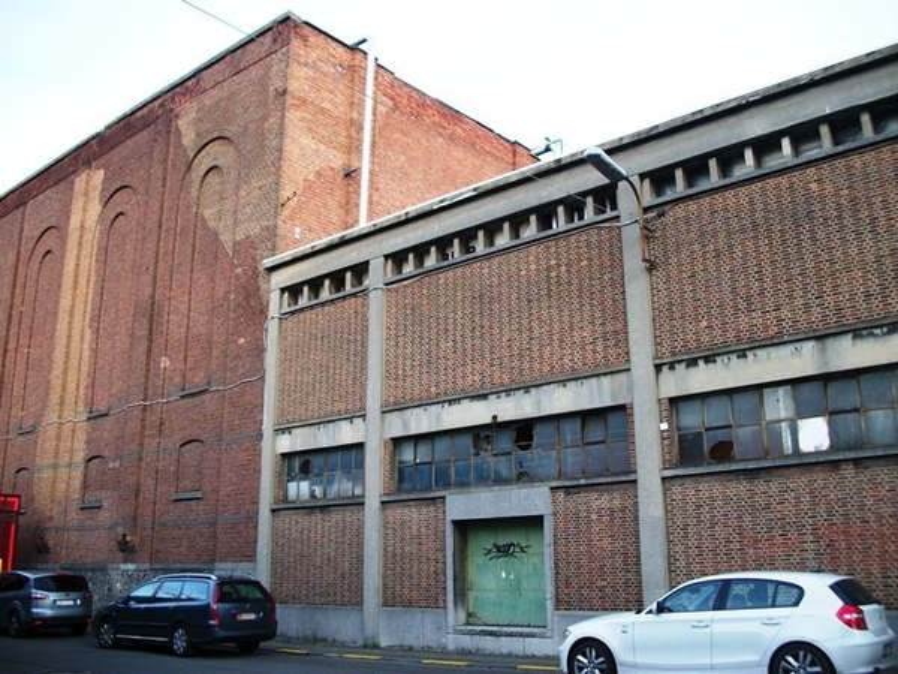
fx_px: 830
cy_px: 337
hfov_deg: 56.8
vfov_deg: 44.2
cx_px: 449
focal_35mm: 32
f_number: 2.9
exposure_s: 1/80
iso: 80
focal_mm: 5.7
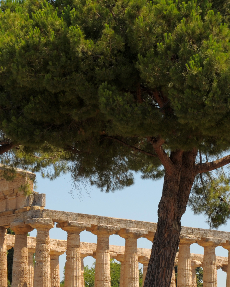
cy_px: 151
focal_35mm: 122
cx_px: 82
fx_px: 1038
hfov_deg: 12.6
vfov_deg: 15.8
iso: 200
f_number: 10
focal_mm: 48
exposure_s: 1/200
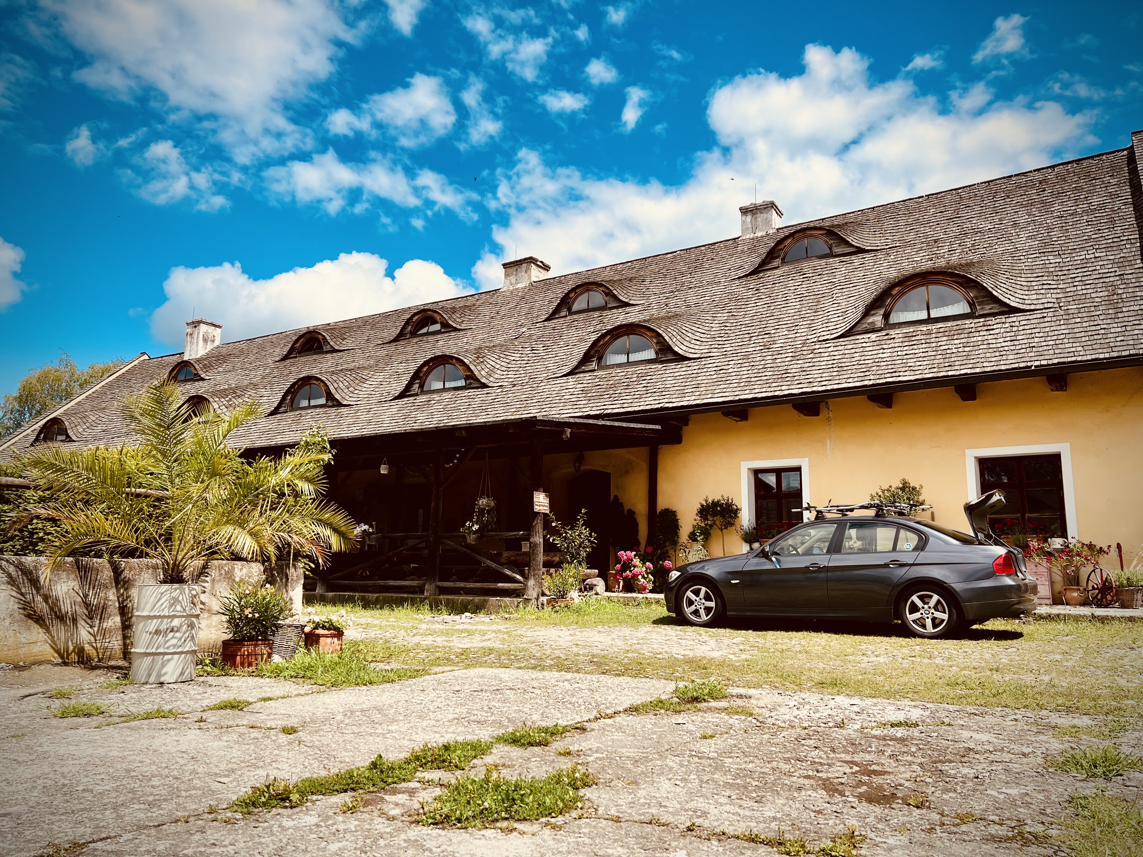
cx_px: 572
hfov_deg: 67.3
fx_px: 859
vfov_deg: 53.1
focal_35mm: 26
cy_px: 428
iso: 50
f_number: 1.5
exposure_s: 1/4831
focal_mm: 5.7
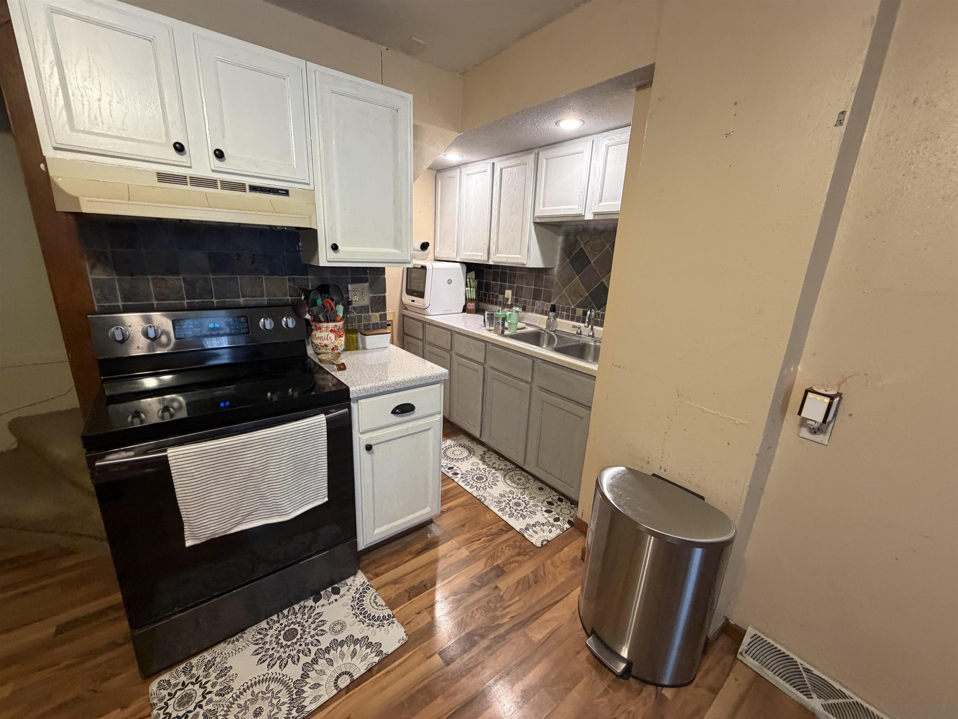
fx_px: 387
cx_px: 479
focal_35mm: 14
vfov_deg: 85.7
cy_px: 360
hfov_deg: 102.1
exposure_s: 1/60
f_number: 2.2
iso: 400
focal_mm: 2.22
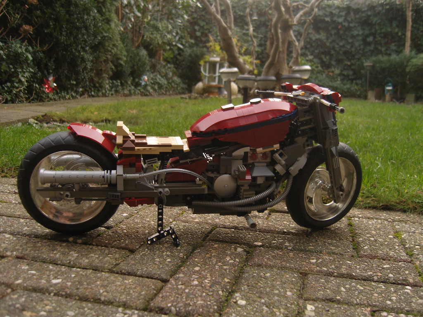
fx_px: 415
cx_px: 212
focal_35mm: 34
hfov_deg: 54.0
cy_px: 158
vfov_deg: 41.8
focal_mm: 7.3
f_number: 2.8
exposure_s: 1/80
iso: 100
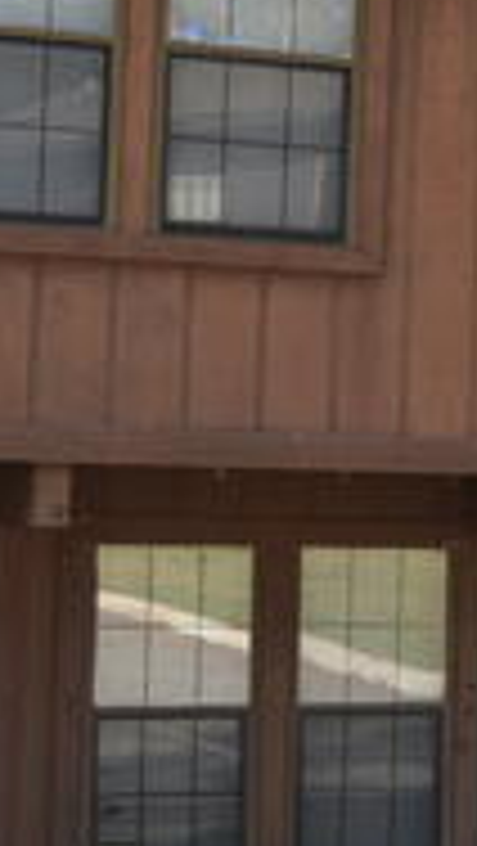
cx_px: 954
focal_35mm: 117
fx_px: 2626
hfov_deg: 9.7
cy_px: 331
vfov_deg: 18.3
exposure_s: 1/200
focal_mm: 20
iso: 100
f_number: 4
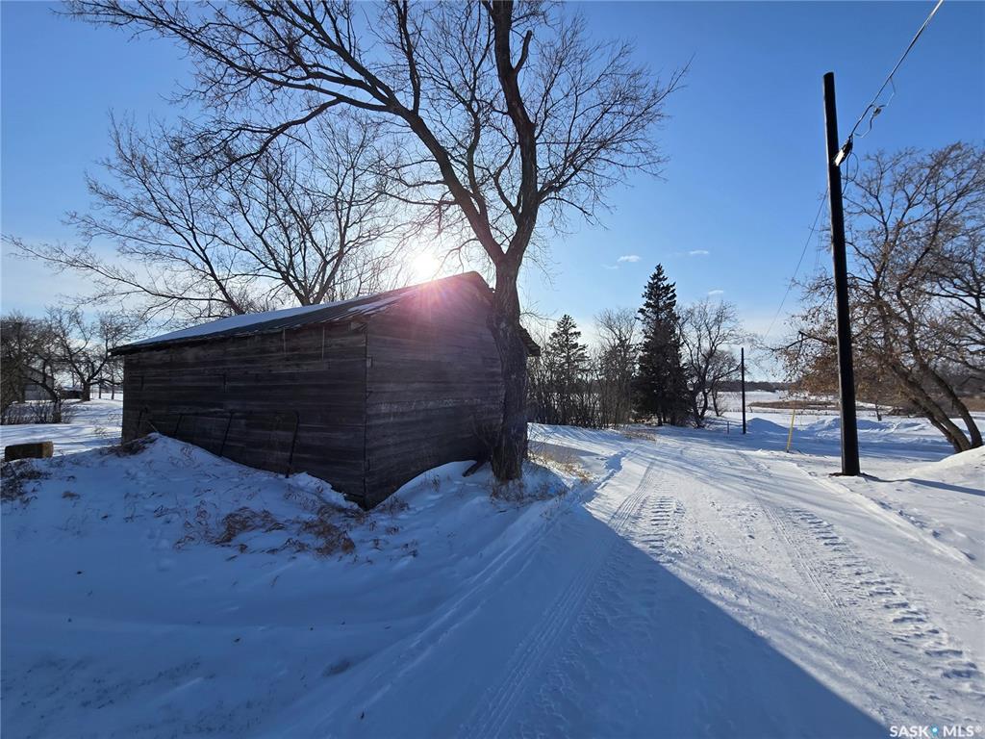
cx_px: 492
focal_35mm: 13
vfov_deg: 89.9
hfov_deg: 106.2
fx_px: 370
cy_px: 370
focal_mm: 2.2
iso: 50
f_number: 2.2
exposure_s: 1/3707
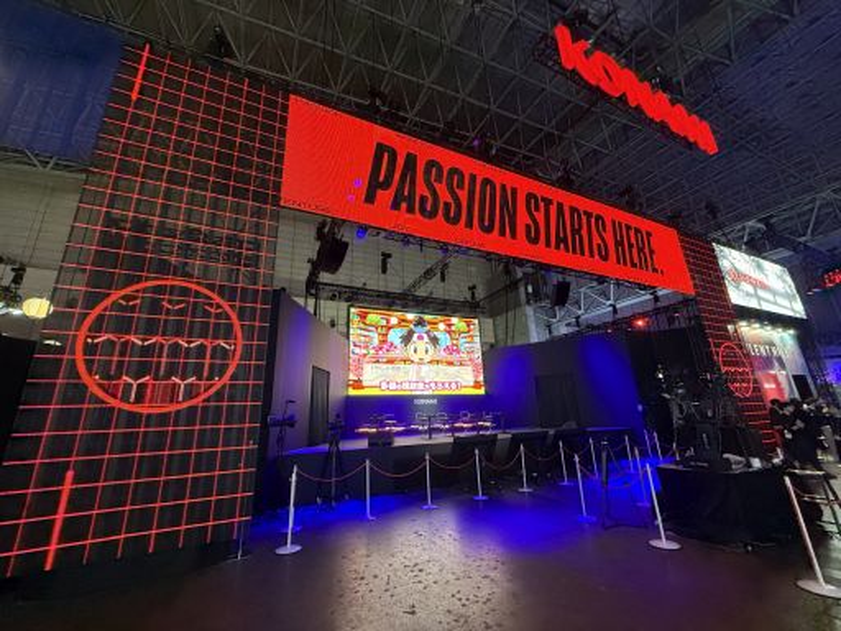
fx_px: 340
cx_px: 420
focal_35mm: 14
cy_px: 316
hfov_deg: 102.1
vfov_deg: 85.7
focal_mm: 2.22
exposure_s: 1/60
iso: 400
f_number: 2.2
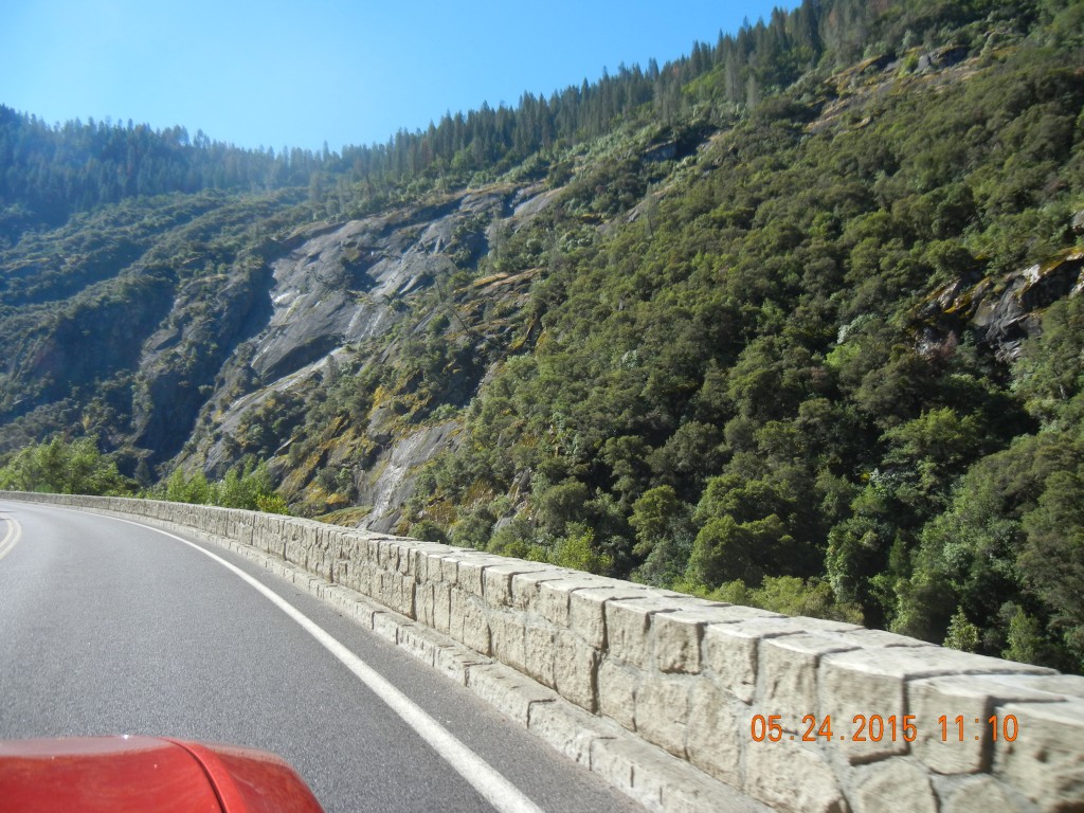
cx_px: 542
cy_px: 406
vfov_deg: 46.8
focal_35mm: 30
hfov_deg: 60.0
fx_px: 939
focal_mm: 5.4
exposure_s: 1/812
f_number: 3.5
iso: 160
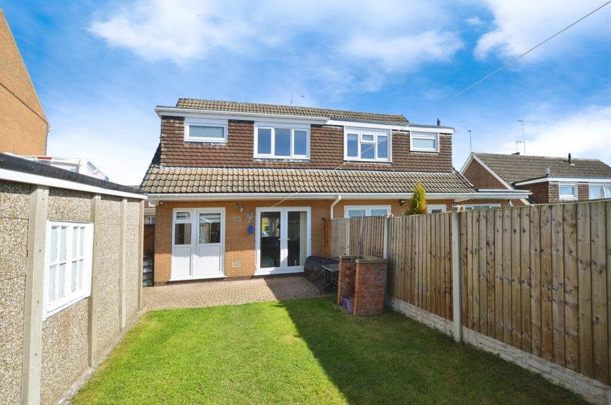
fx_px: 254
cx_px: 306
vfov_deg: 77.1
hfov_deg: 100.5
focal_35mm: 15
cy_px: 202
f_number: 8
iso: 160
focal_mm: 10
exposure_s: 1/250
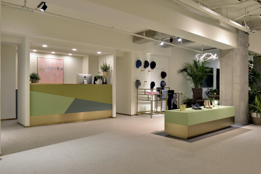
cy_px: 87
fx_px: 210
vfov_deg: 45.0
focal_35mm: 29
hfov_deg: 63.7
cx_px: 130
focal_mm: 29
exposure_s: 1/6
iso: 200
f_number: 11
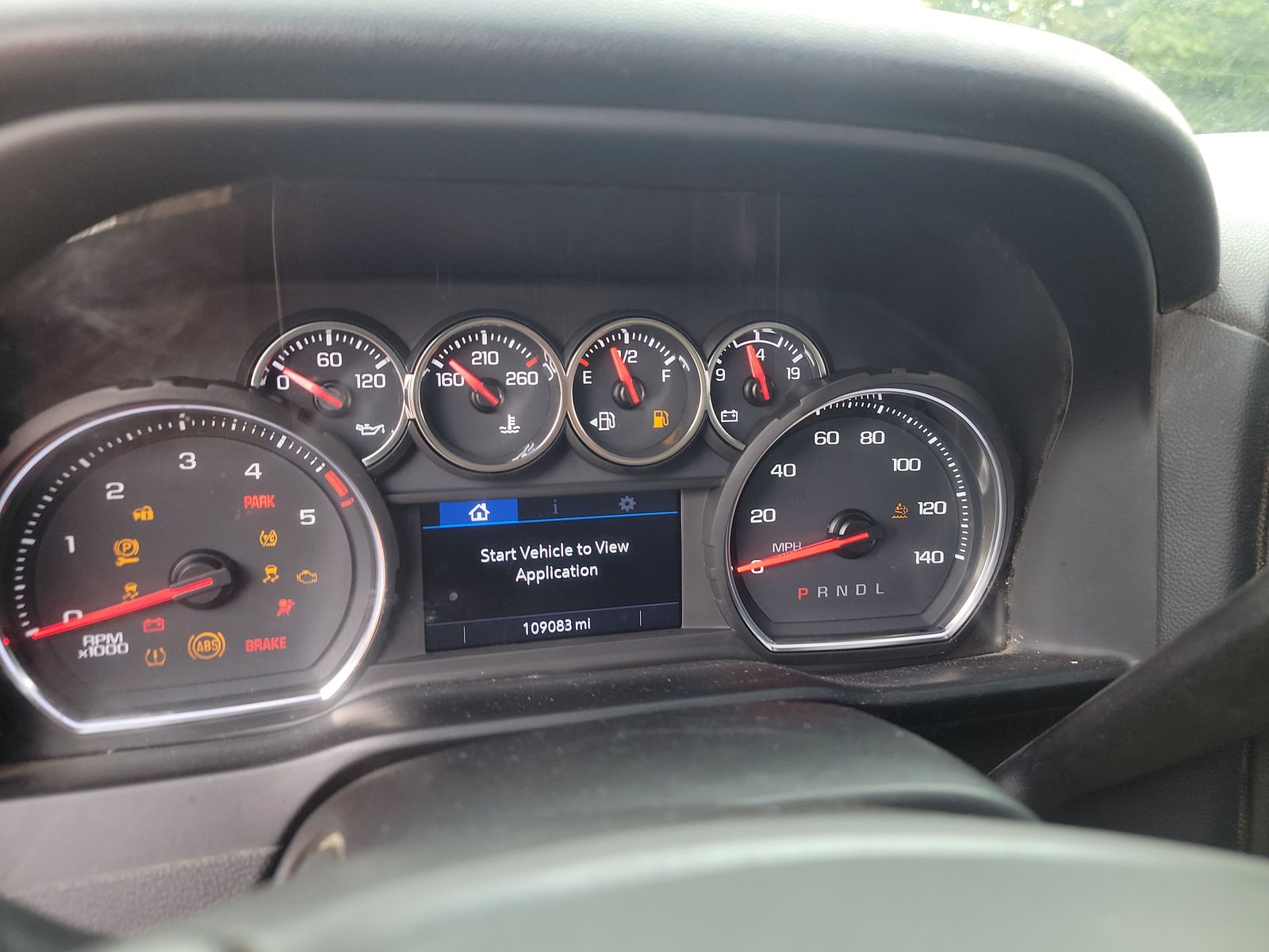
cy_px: 476
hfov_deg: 71.6
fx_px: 880
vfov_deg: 56.8
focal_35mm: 24
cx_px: 634
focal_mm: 6.7
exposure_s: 1/59
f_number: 1.8
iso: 159
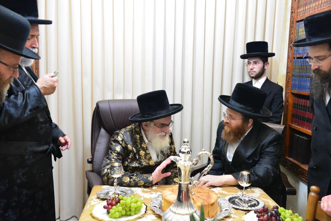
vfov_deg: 36.9
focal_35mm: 36
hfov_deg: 53.1
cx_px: 166
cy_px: 110
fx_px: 331
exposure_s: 1/100
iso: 3200
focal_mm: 36
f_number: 5.6
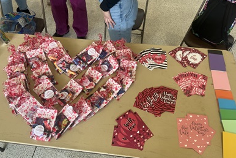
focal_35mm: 28
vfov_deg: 46.4
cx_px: 119
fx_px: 184
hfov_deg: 65.4
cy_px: 84
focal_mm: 5.7
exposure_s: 1/120
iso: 100
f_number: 1.5
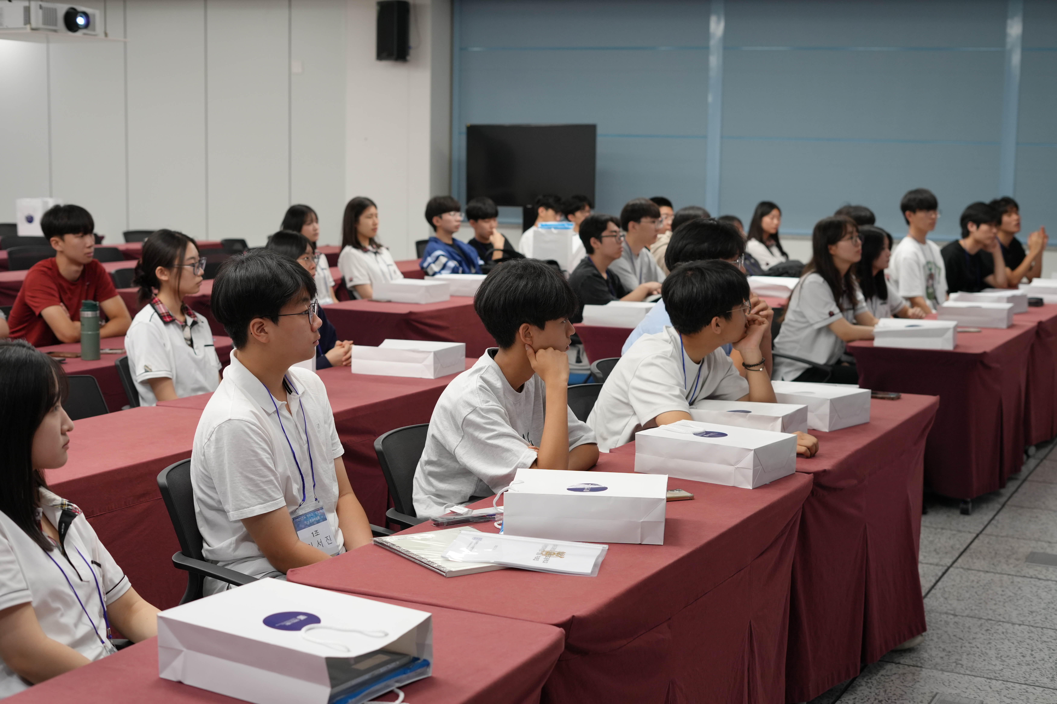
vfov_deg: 27.0
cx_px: 528
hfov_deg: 39.6
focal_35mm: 50
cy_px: 352
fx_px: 1468
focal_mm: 50
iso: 1000
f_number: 4
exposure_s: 1/160
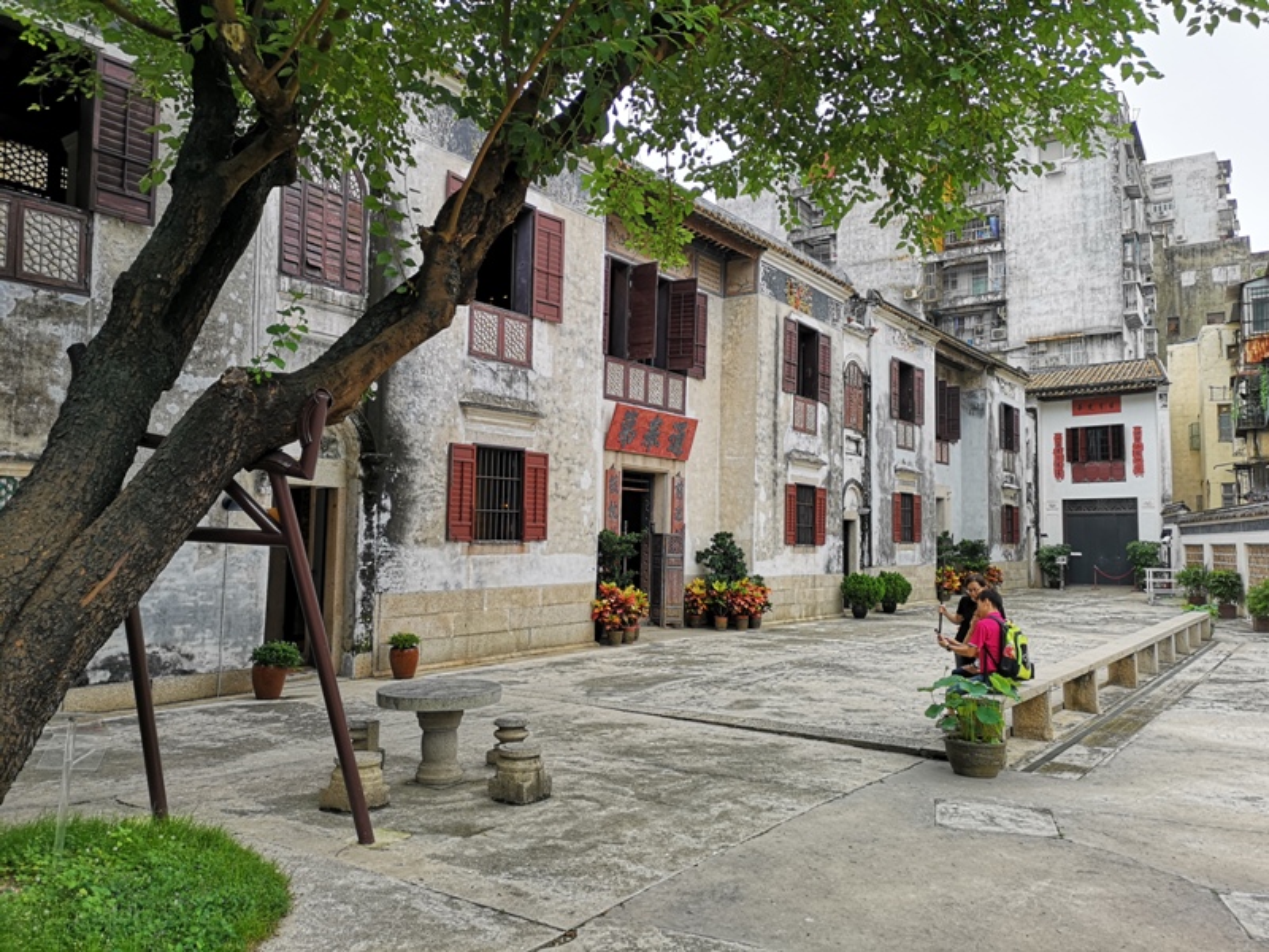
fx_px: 990
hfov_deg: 65.3
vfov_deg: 51.4
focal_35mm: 27
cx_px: 634
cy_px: 476
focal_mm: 3.95
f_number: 1.8
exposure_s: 1/305
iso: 50
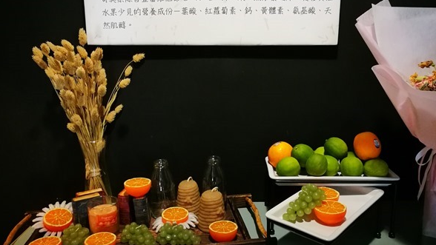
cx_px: 219
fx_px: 347
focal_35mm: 30
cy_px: 121
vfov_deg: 39.0
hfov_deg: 64.3
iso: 640
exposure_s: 1/20
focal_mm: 4.5
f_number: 2.2
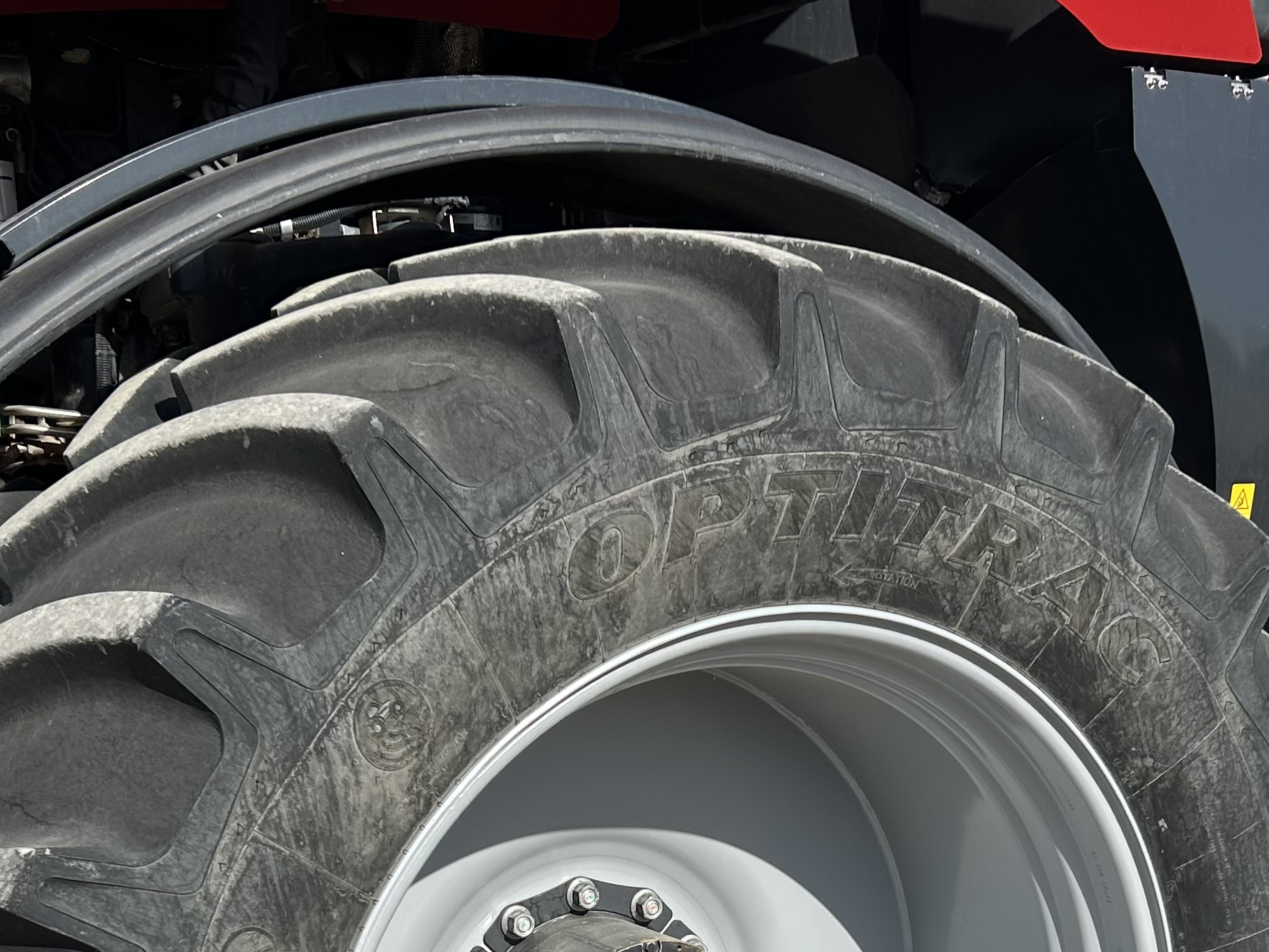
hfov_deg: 32.7
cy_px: 943
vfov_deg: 23.8
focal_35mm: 59
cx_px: 663
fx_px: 2163
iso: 50
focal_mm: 5.7
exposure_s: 1/3571
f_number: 1.5
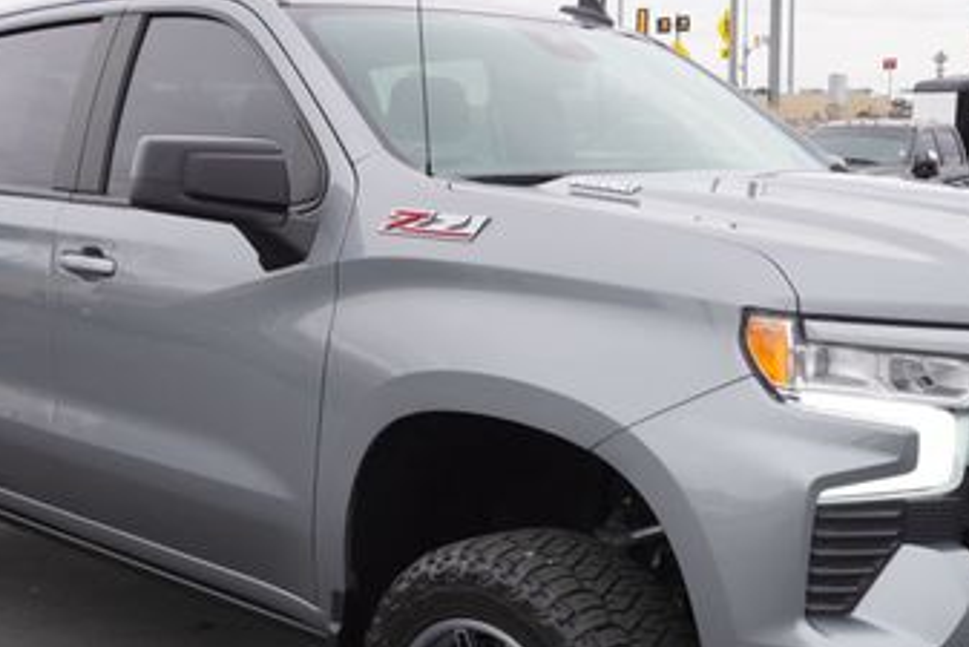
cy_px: 463
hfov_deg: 35.0
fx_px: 1535
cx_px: 483
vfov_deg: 23.6
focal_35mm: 57
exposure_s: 1/100
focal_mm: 20
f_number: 6.3
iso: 100
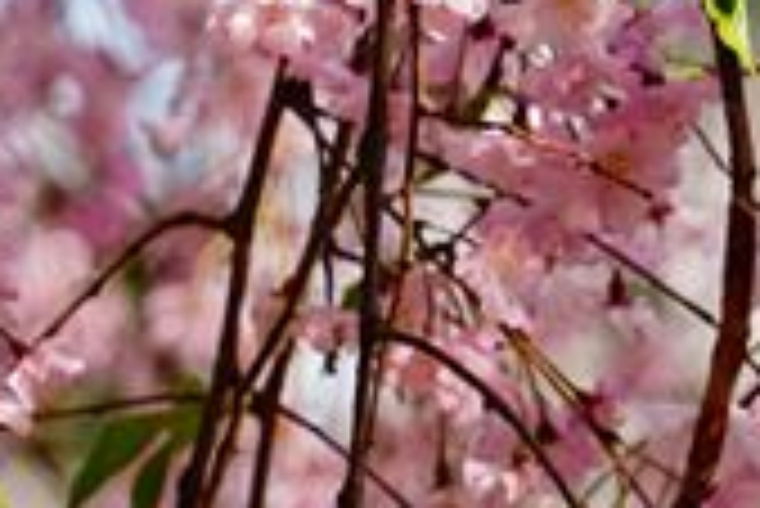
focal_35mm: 729
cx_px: 702
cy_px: 704
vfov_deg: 1.9
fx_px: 15403
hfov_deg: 2.8
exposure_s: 1/200
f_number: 6.7
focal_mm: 154
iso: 125
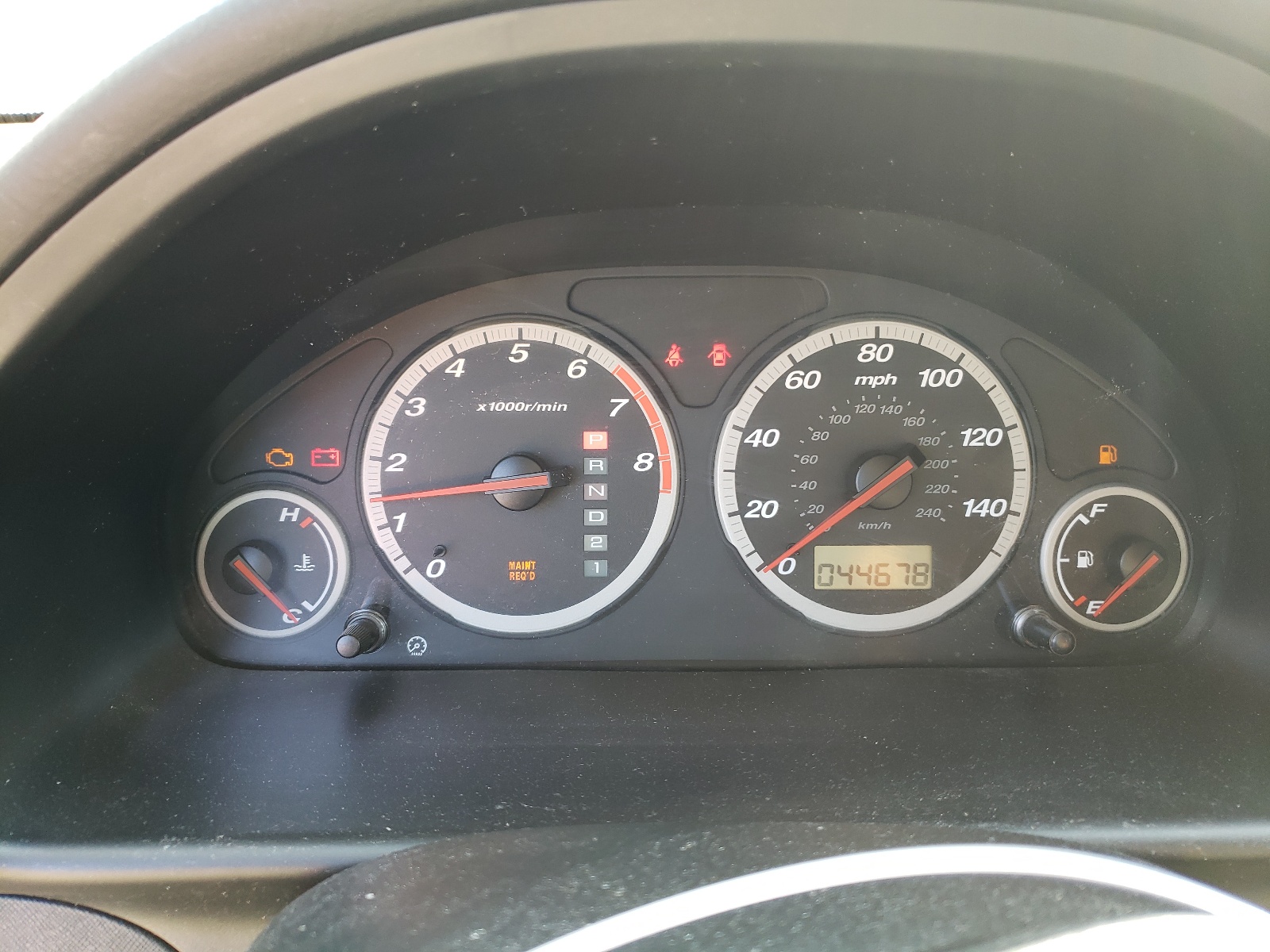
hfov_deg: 67.3
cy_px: 476
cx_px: 635
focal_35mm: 26
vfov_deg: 53.1
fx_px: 954
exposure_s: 1/60.2
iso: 57
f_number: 1.5
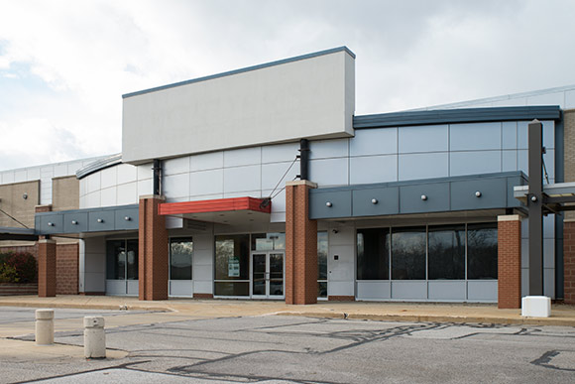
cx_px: 288
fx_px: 543
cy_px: 192
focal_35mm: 34
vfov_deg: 38.9
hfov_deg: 55.8
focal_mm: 34
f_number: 9.5
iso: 320
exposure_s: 1/350
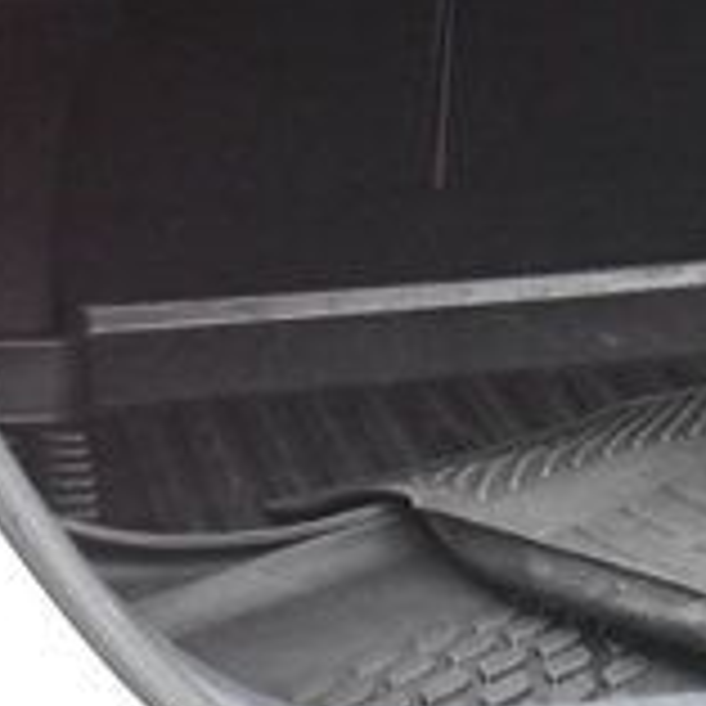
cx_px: 904
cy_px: 214
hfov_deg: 11.4
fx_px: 3438
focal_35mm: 149
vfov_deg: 11.7
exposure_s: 1/80
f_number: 4.2
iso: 3200
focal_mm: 29
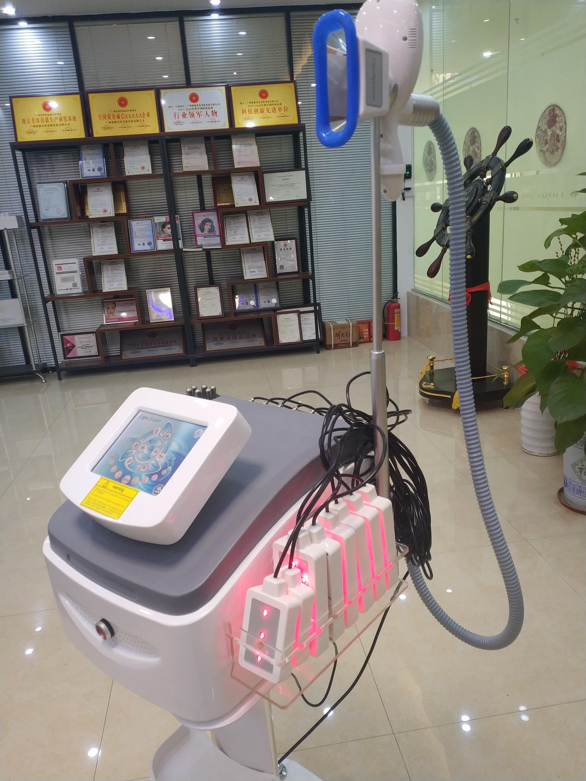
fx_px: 722
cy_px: 390
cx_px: 293
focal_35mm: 32
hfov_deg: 44.2
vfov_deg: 56.8
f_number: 2
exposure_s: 1/25
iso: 246
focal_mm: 4.5
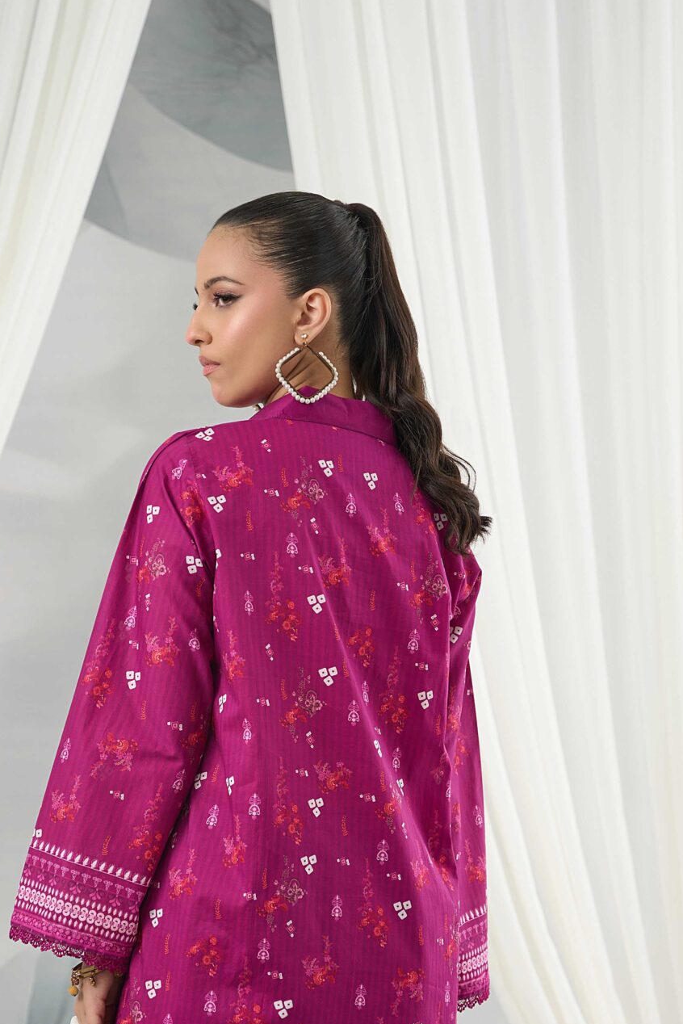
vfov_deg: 18.2
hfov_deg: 12.3
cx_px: 172
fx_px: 3163
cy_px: 836
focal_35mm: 111
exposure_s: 1/125
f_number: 3.2
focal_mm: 55.1
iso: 160
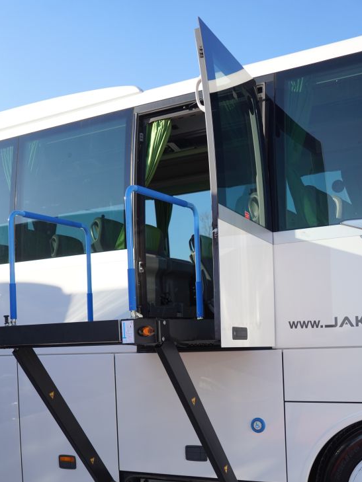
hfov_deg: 30.6
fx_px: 661
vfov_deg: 39.6
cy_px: 322
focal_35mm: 47
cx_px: 153
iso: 500
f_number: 2.8
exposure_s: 1/4000
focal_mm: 24.2
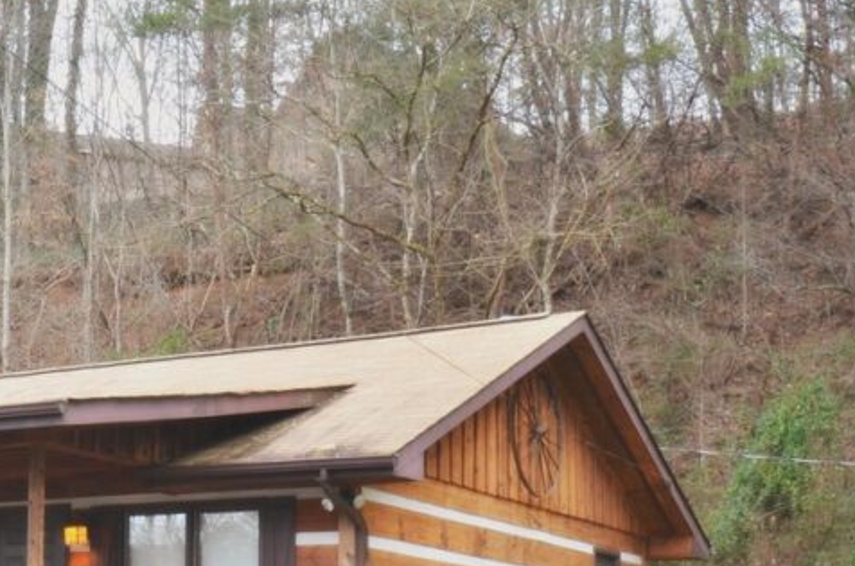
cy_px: 478
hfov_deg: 27.3
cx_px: 47
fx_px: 1682
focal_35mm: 71
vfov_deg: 18.8
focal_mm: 22
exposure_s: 1/60
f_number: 4.5
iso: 280
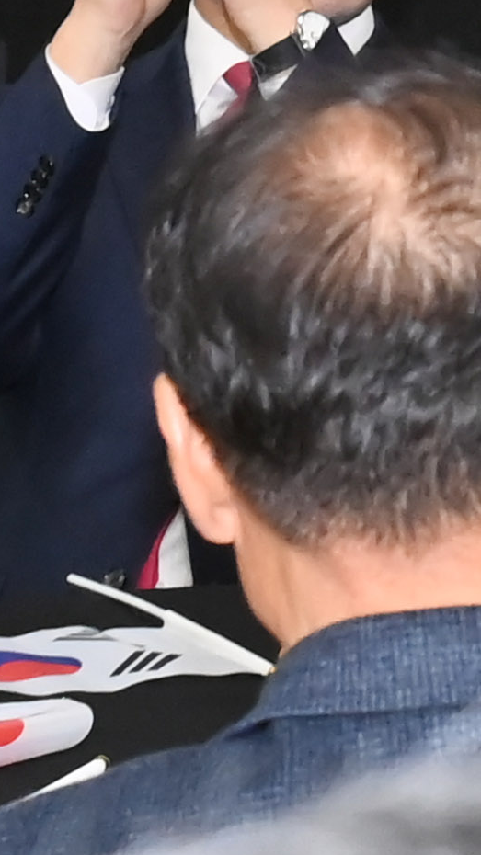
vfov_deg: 7.8
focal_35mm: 276
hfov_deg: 4.3
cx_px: 1393
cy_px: -9
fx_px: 6259
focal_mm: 44
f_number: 6.3
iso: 5000
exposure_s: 1/250
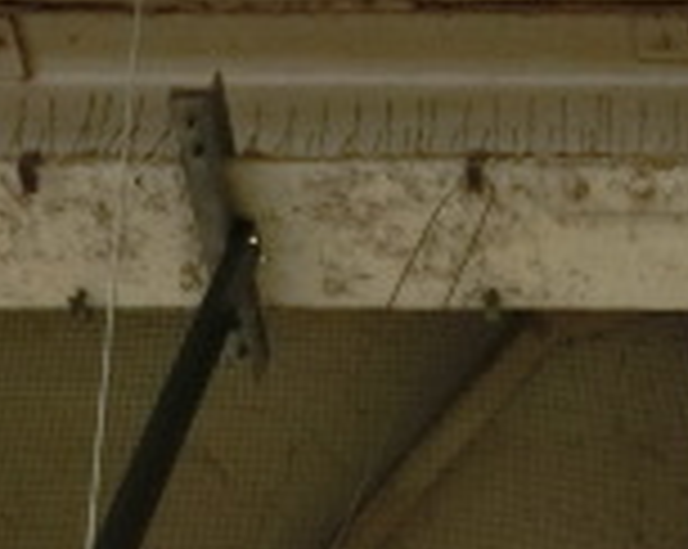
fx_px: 2074
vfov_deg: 13.7
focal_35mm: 102
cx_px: 890
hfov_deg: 17.7
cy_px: 950
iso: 400
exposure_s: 1/40
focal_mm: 4.5
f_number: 3.5
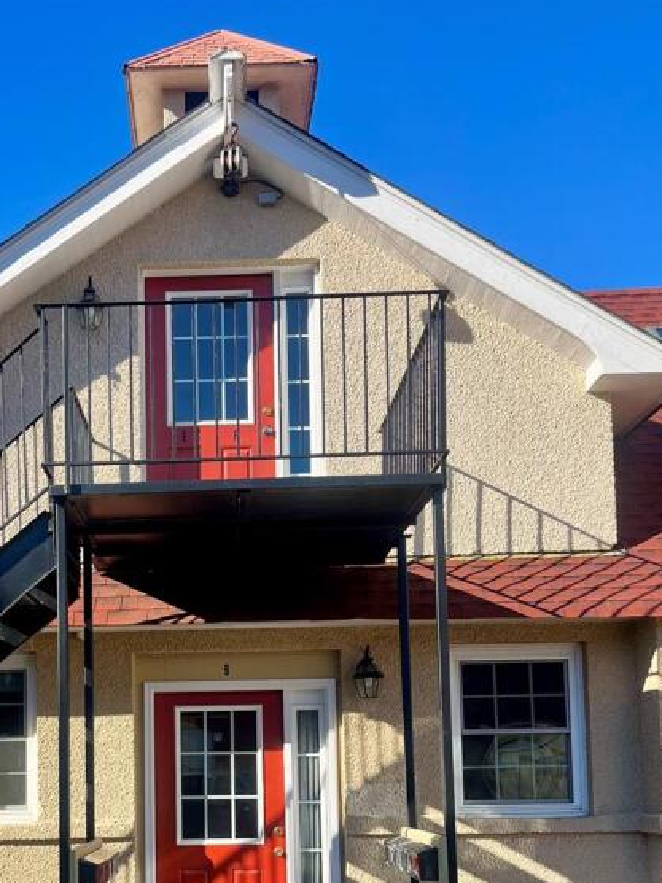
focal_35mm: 45
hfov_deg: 31.7
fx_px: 1148
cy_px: 703
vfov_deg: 40.4
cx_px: 177
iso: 50
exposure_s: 1/1536
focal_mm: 5.1
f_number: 1.6
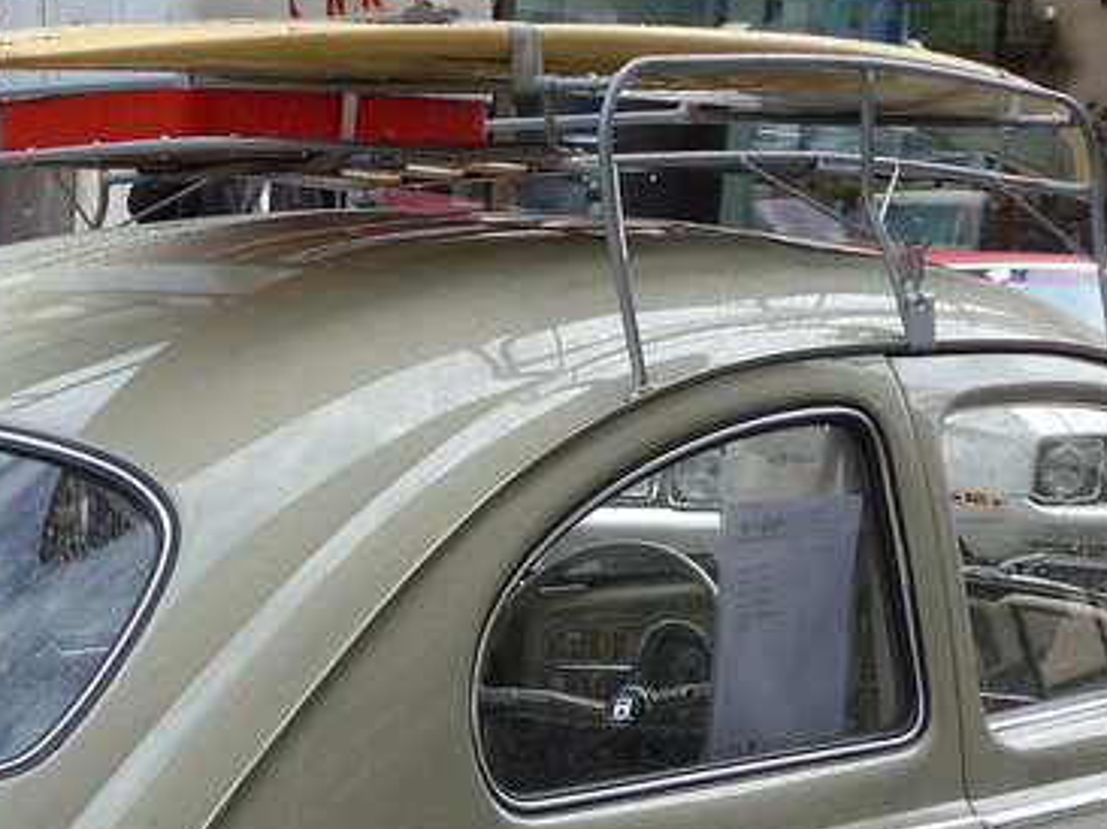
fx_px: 4091
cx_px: 230
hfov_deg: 15.3
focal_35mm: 128
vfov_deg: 11.4
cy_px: 977
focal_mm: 8
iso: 80
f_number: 2.8
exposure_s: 1/800
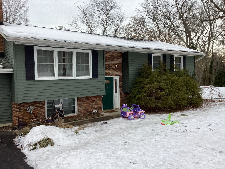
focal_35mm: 31
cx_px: 112
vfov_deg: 45.4
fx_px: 201
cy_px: 84
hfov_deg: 58.4
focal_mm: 3.3
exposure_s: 1/120
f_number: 2.4
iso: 25
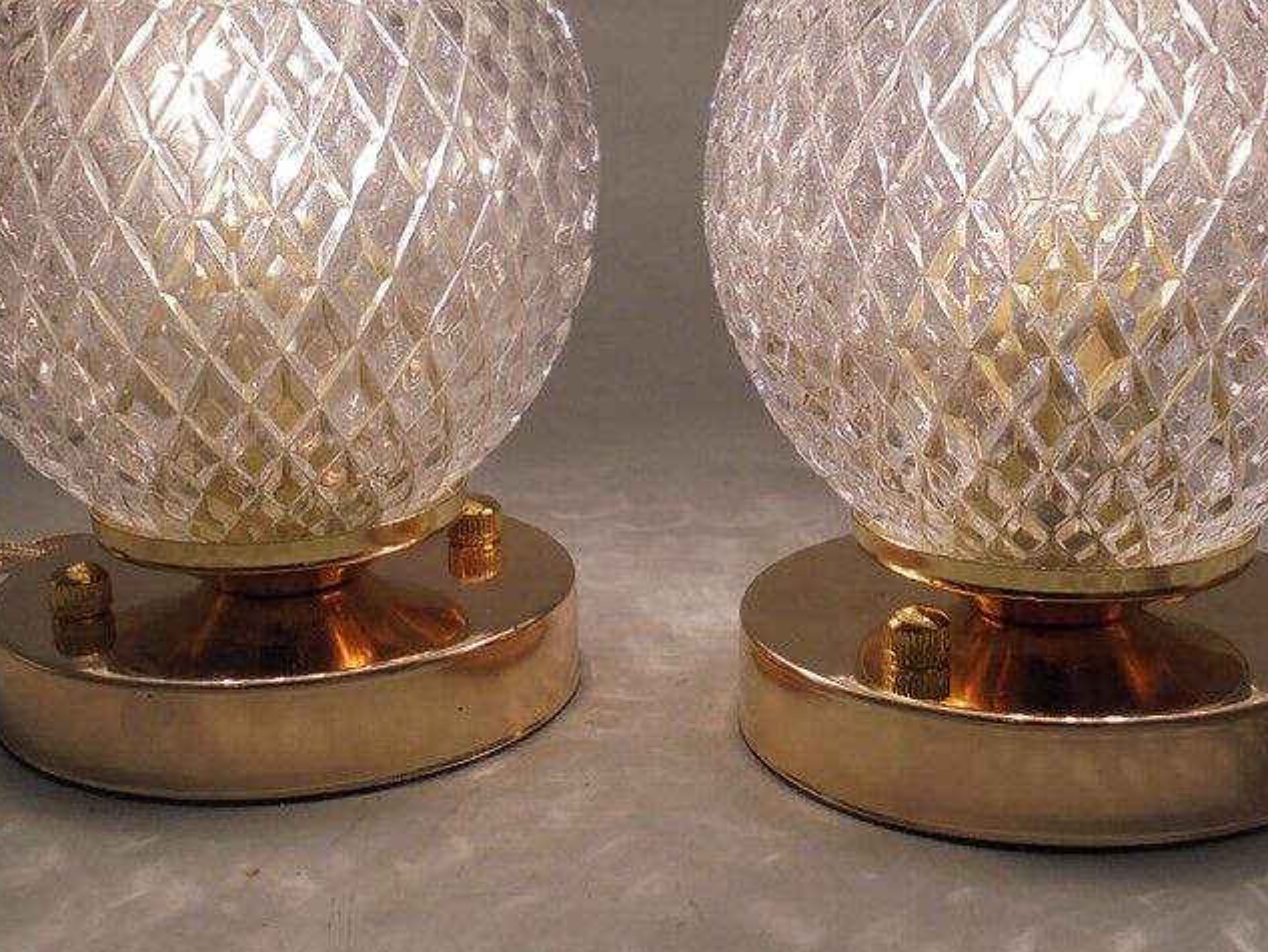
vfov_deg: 26.9
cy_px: 324
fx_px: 1978
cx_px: 667
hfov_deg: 35.5
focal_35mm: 54
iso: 100
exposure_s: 1/160
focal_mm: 6.9
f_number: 4.2
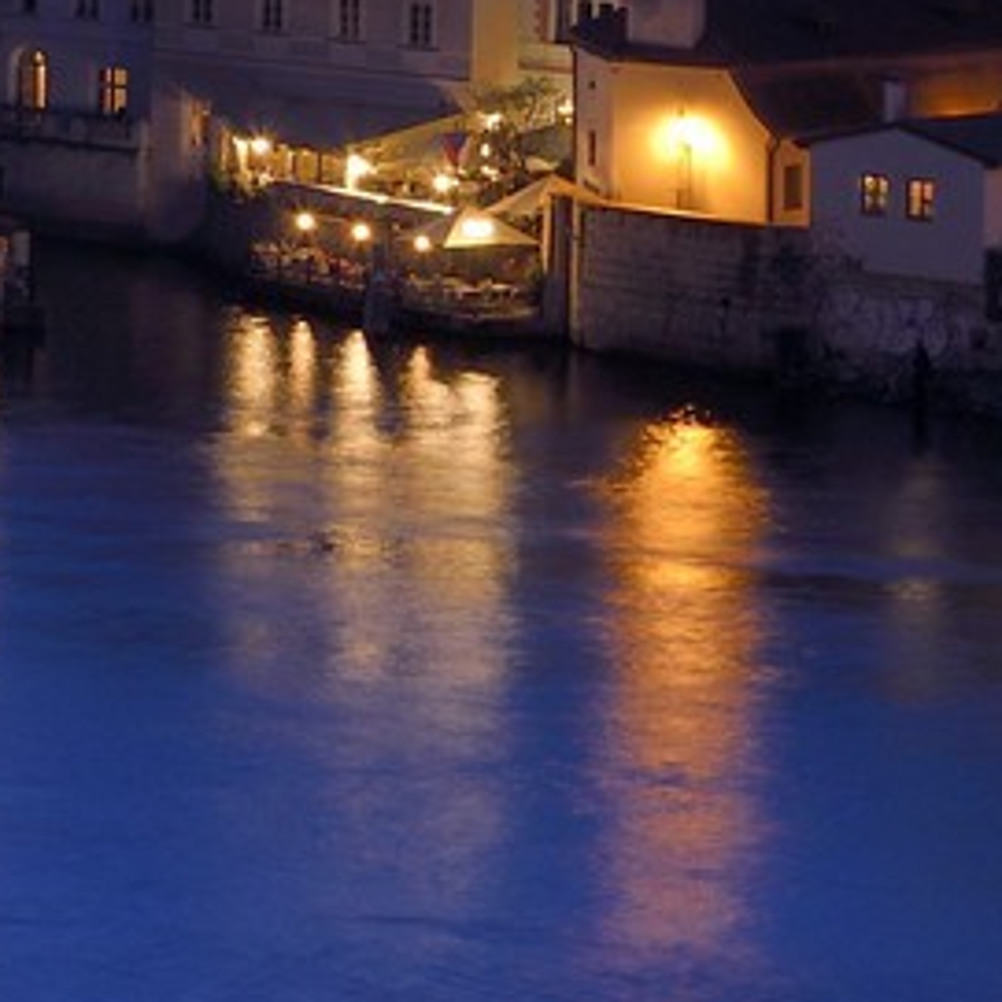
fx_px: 9857
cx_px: -1705
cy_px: -584
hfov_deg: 5.5
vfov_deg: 5.7
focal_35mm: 301
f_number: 13
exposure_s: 5
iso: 400
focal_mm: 60
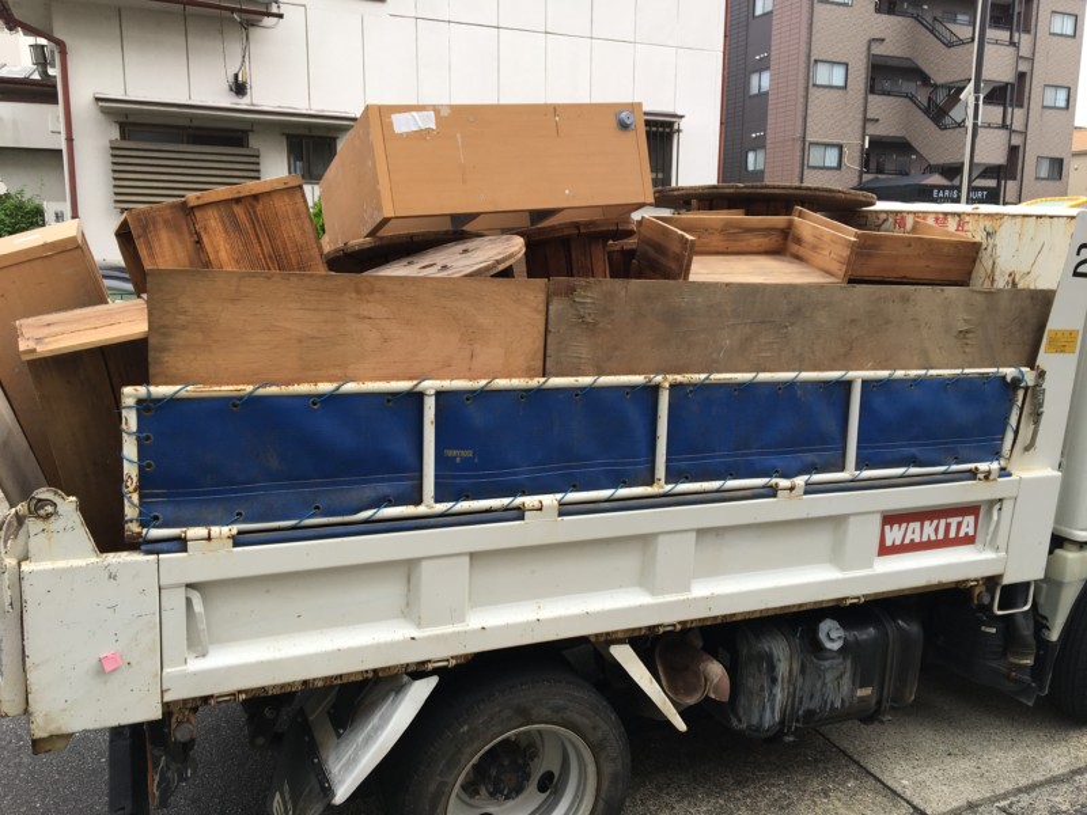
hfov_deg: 61.7
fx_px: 911
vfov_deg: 48.2
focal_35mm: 29
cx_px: 544
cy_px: 408
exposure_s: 1/430
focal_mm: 4.15
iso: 25
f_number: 2.2
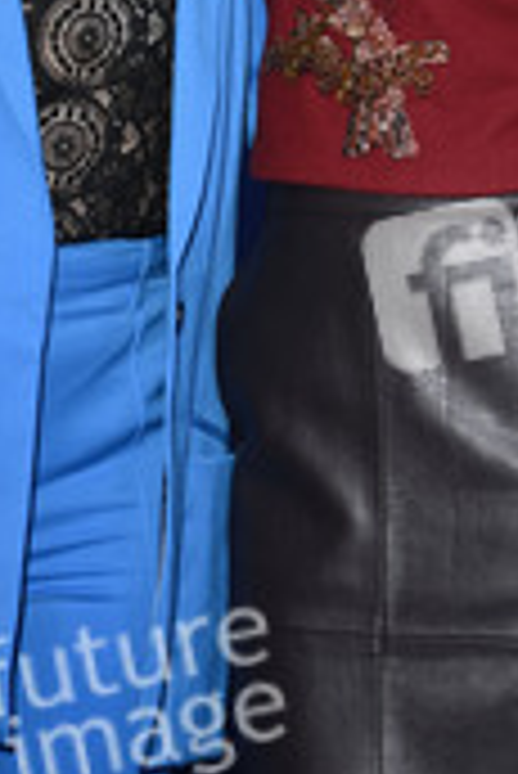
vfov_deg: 9.8
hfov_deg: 6.6
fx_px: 4502
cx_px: 185
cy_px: 40
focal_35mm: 209
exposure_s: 1/250
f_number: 6.3
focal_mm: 90
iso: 640
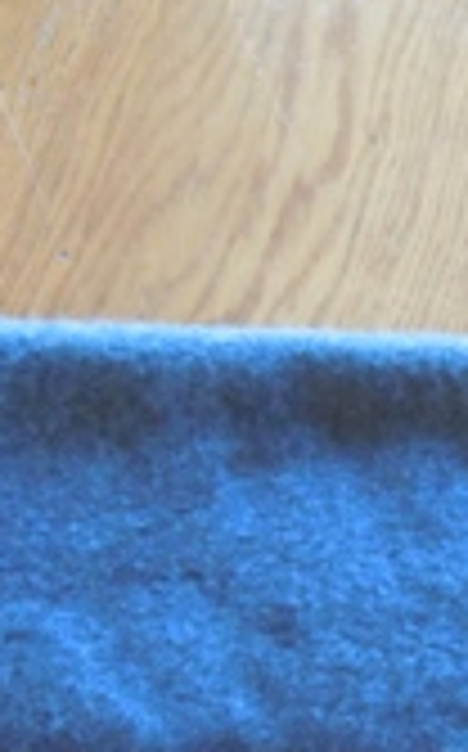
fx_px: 1350
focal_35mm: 66
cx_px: 356
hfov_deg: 19.5
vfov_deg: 30.8
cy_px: 529
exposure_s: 1/6
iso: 800
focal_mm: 5.4
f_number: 3.5
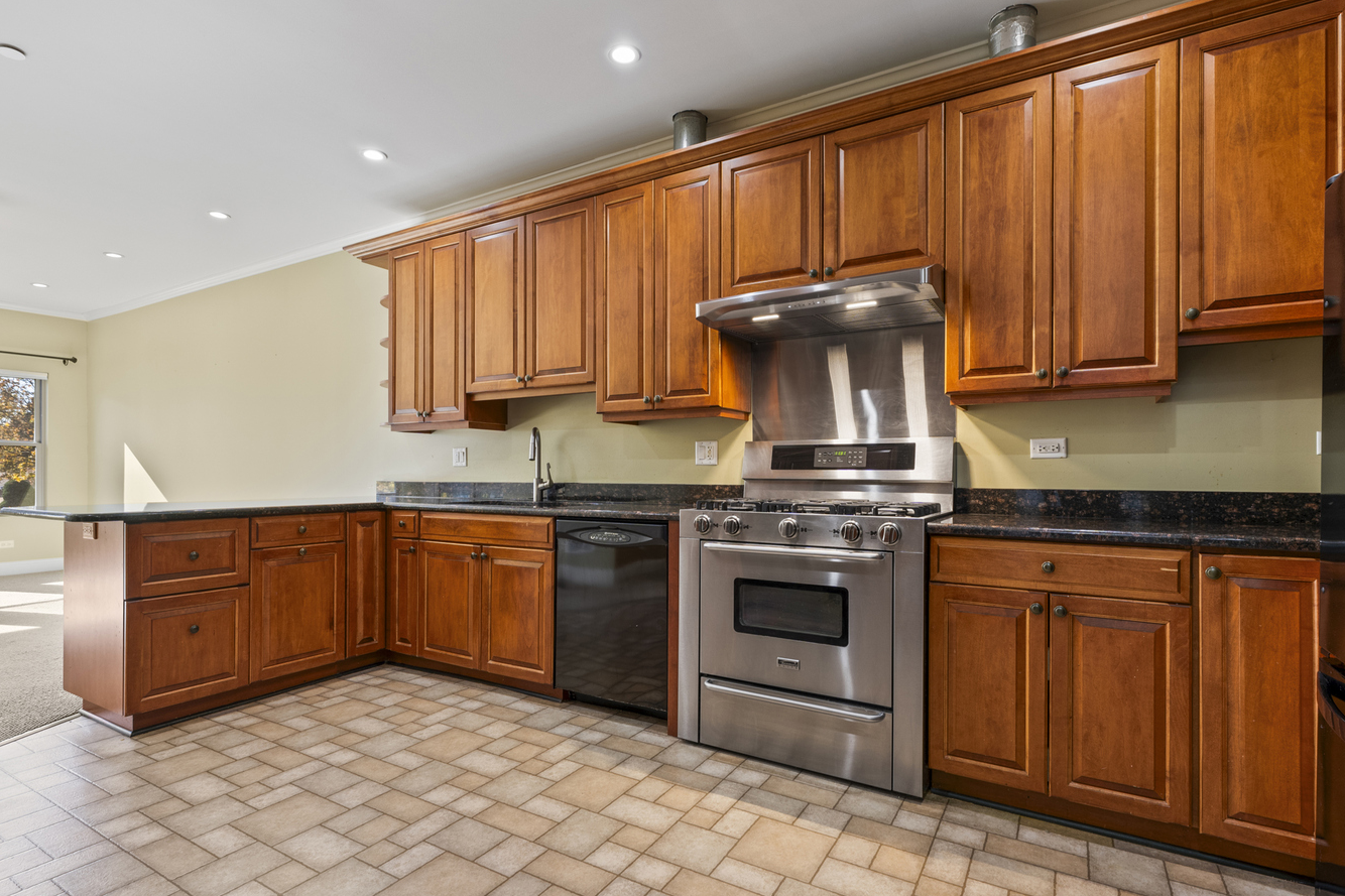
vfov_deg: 70.4
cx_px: 682
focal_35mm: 17
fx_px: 635
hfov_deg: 93.3
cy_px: 469
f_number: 7.1
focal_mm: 14
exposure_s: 1/3
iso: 640
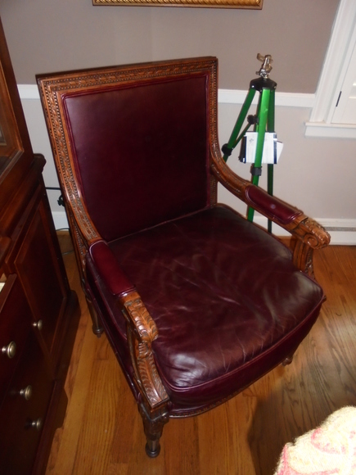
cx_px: 178
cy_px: 238
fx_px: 357
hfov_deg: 53.1
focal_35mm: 26
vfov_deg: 67.3
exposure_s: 1/30
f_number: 3.5
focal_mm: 4.6
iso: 400
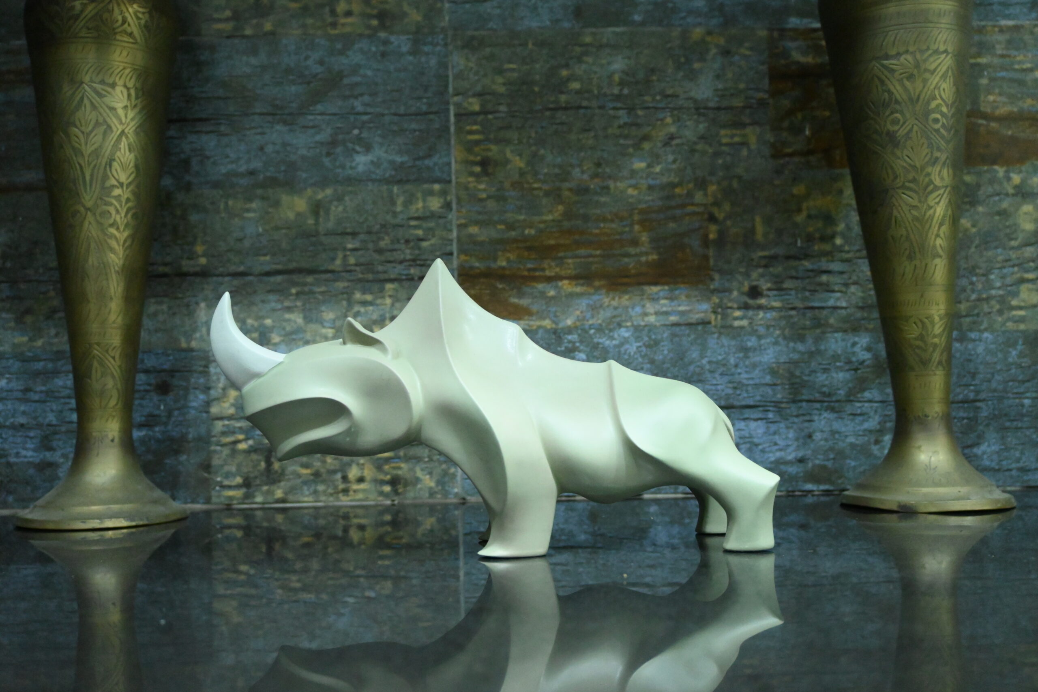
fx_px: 1038
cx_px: 519
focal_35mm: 36
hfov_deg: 53.1
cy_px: 346
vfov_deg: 36.9
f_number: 4.2
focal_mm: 24
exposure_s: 1/60
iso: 5000
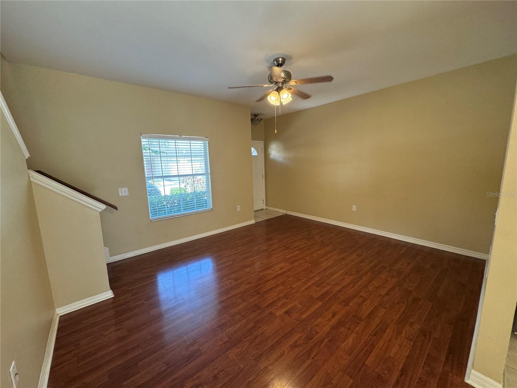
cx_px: 258
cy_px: 194
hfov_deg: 102.1
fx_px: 209
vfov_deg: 85.7
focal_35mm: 14
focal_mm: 2.22
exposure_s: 1/120
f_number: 2.2
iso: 200
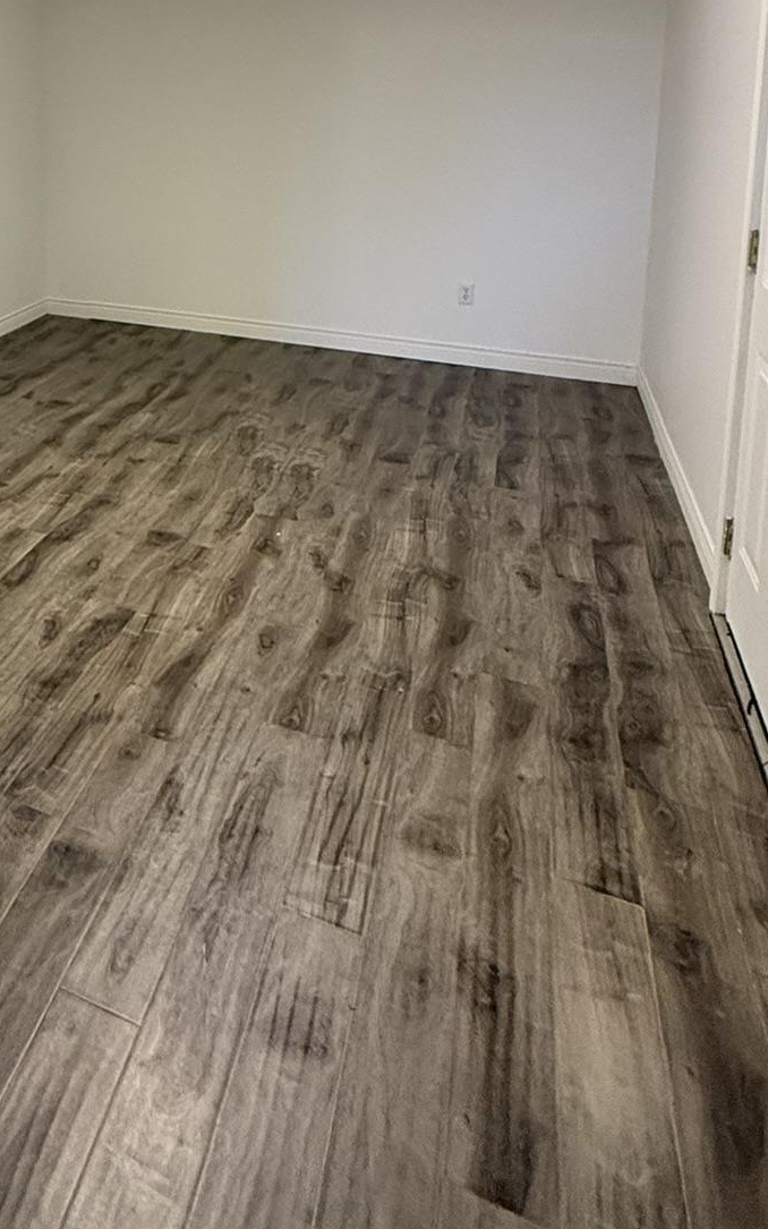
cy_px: 204
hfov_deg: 39.9
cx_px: 23
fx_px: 938
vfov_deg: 59.8
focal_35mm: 28
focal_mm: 2.22
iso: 400
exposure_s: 1/60
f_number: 2.2
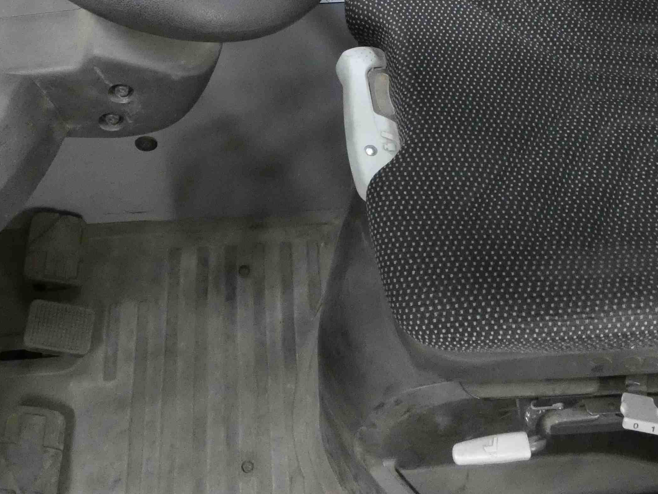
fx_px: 894
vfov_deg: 29.1
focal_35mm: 47
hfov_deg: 40.4
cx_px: 320
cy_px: 13
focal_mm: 3.6
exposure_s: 1/60
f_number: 2.8
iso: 1000
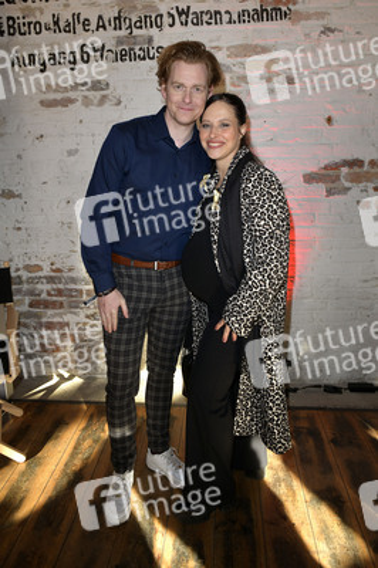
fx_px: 379
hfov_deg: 53.1
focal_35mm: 24
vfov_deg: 73.8
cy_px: 284
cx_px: 189
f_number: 5.6
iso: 250
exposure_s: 1/200
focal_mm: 24
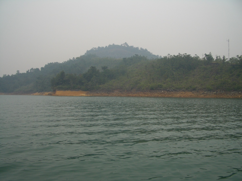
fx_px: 245
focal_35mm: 35
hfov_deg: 52.6
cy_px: 90
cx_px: 121
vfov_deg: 40.7
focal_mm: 5.8
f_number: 4.3
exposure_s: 1/640
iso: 50
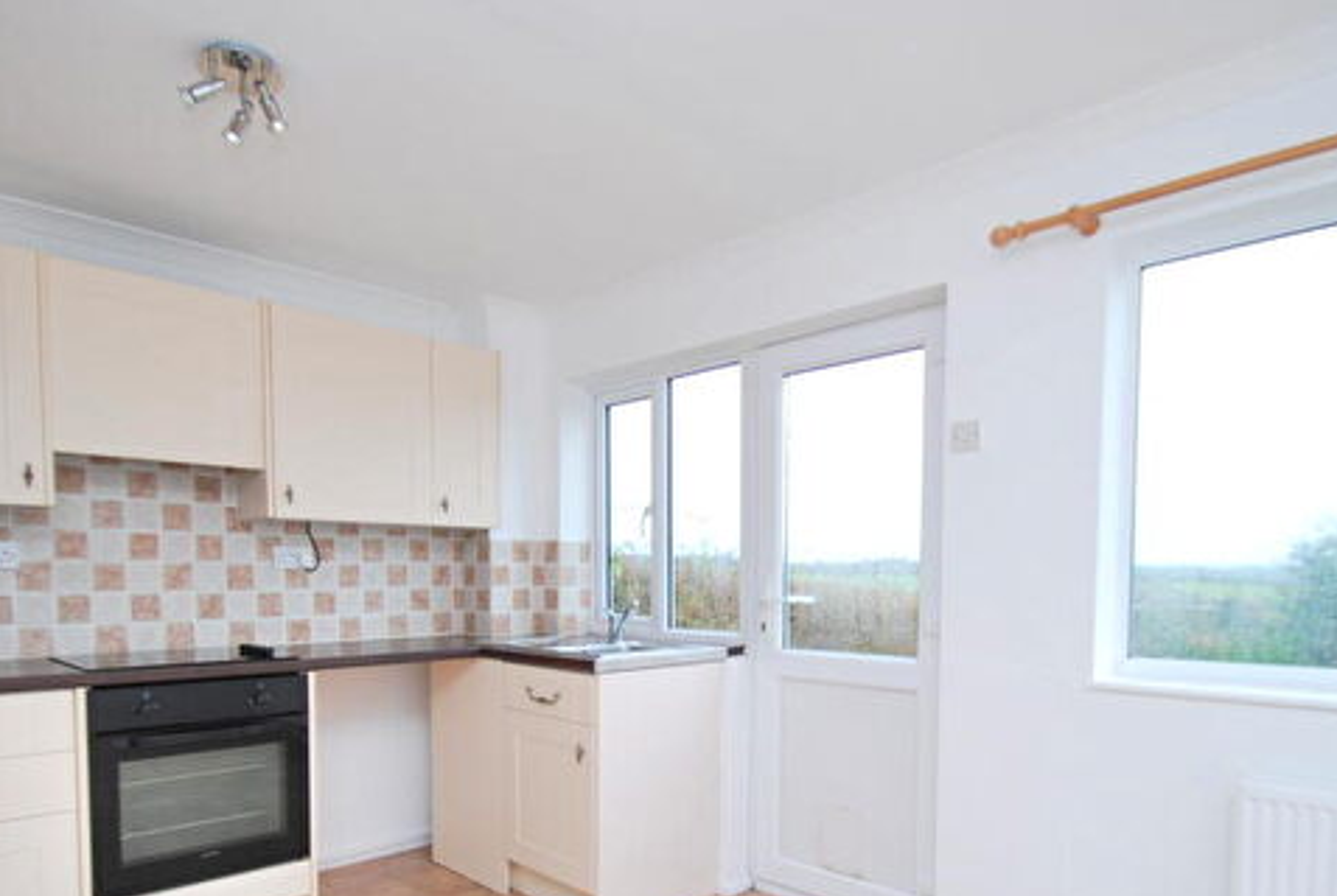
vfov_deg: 56.1
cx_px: 642
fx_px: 819
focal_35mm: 22
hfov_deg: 78.4
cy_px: 605
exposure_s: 1/60
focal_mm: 10
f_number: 4
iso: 200
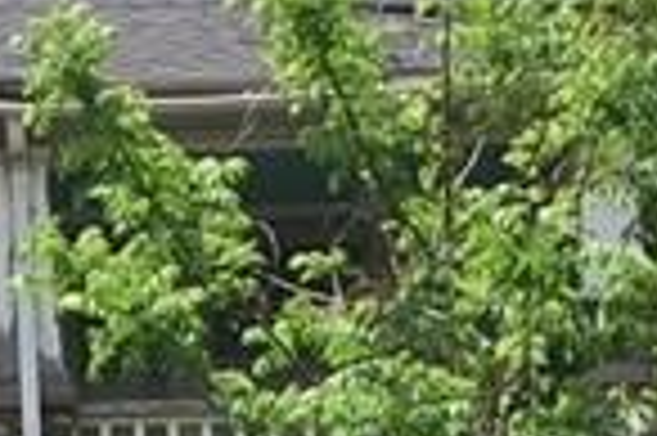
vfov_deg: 5.9
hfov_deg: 9.6
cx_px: -86
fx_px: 3865
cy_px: 1425
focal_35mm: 212
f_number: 2.2
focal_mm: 4.15
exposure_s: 1/824
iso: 32
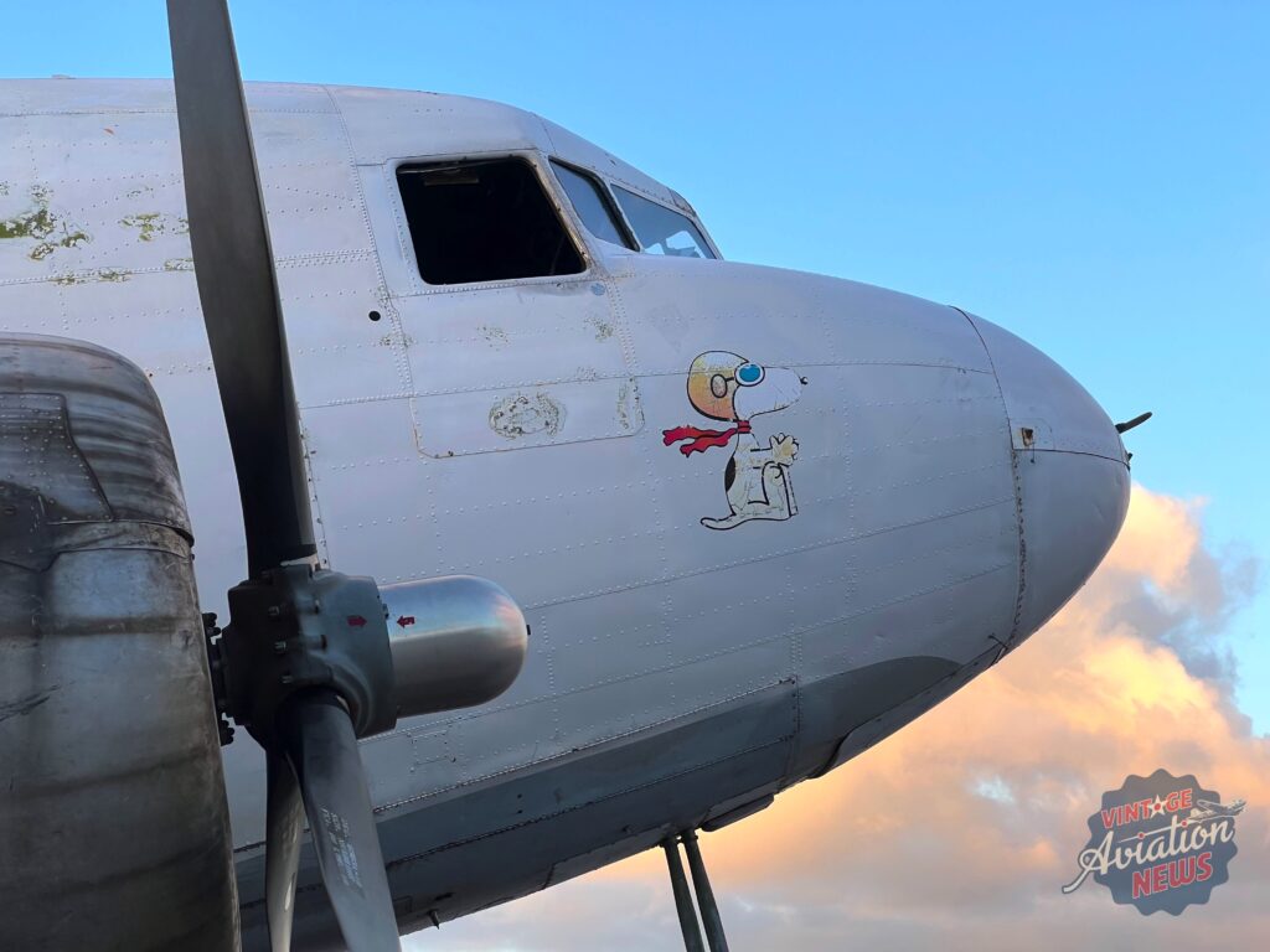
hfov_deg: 25.3
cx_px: 635
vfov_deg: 19.1
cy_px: 476
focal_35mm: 77
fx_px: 2825
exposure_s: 1/116
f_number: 2.8
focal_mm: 9
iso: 32
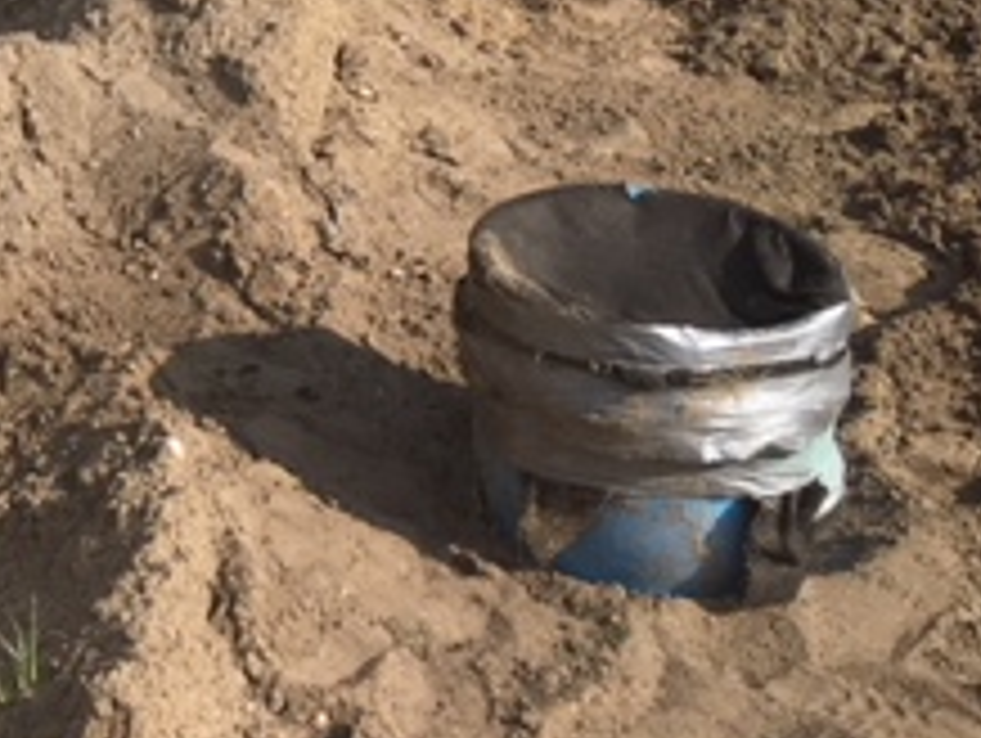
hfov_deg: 20.1
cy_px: -230
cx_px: -450
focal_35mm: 85
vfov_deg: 16.4
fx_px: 2412
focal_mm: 4.15
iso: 25
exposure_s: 1/1479
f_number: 2.2
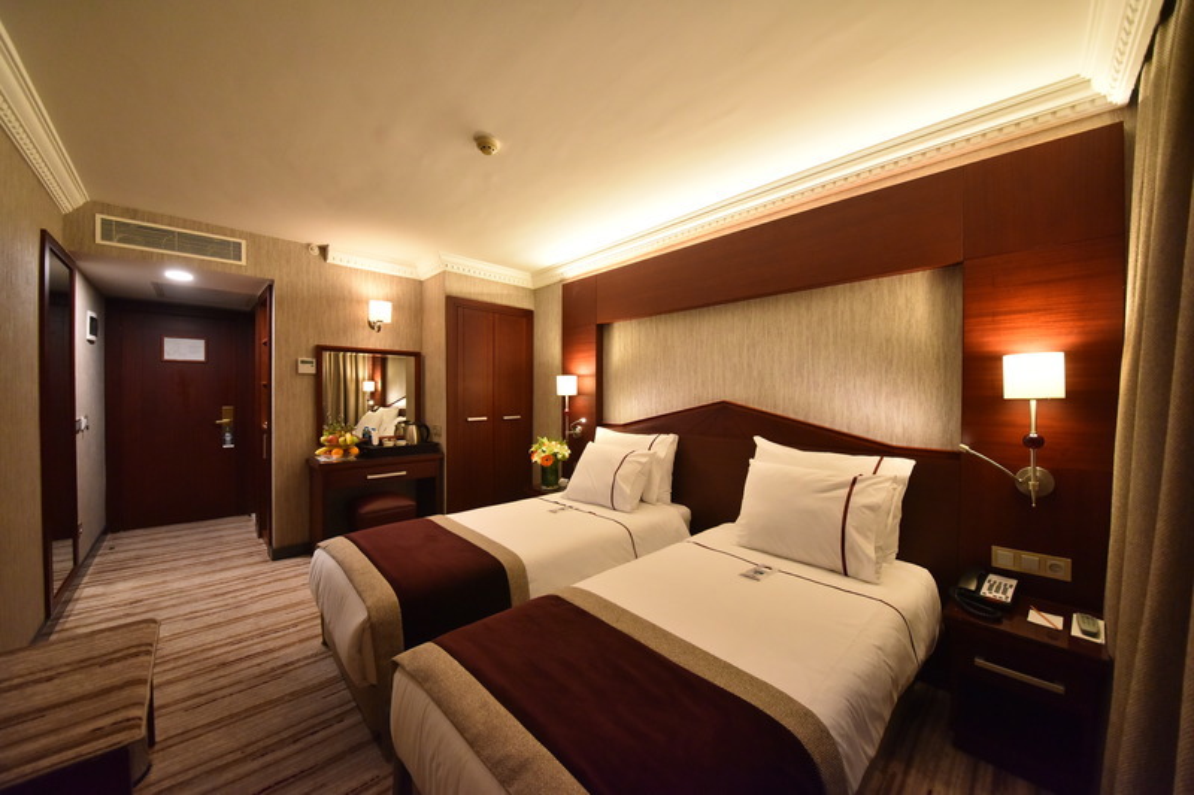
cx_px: 597
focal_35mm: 12
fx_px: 398
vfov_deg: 90.0
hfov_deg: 112.6
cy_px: 398
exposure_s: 1/80
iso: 2500
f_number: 4.5
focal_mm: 12
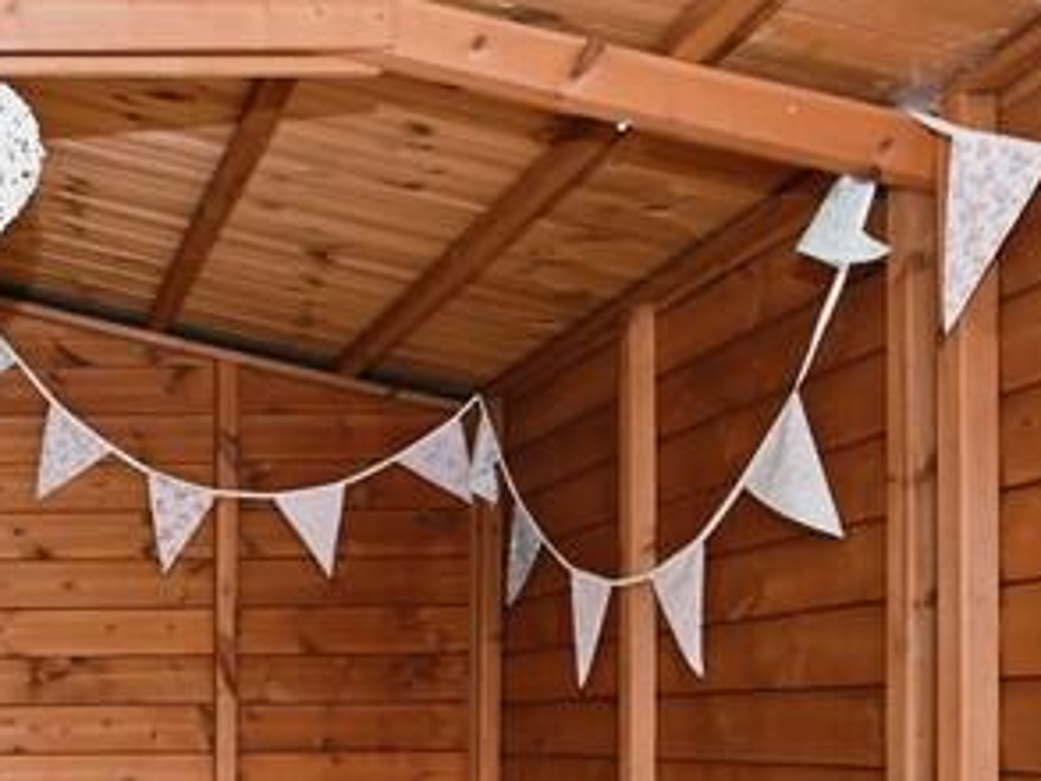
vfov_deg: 29.4
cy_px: 730
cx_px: -43
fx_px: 1414
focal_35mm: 47
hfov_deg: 35.7
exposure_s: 1/60
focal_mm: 14
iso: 720
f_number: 4
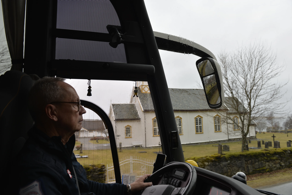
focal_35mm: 24
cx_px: 146
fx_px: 195
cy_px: 98
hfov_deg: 73.7
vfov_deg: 53.1
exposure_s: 1/125
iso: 360
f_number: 5.6
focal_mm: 24
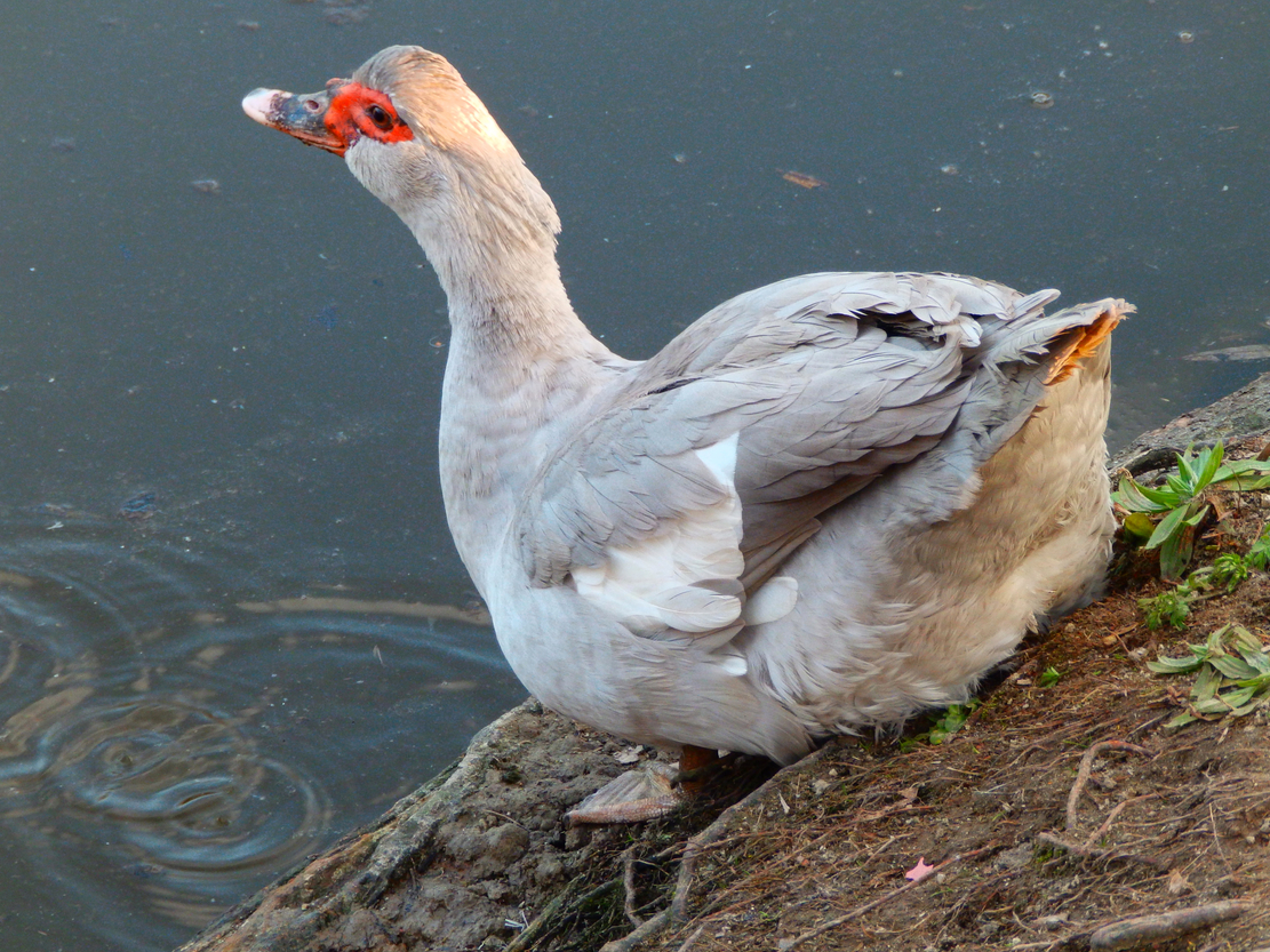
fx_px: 7153
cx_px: 642
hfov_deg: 10.1
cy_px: 475
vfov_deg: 7.6
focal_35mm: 195
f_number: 5.5
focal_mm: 34
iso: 250
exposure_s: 1/60
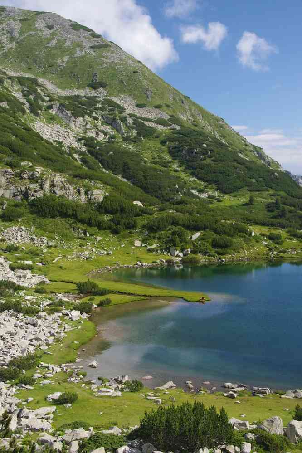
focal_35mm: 49
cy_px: 226
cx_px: 151
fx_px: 617
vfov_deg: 40.3
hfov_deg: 27.5
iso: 200
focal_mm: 32.5
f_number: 10
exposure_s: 1/60
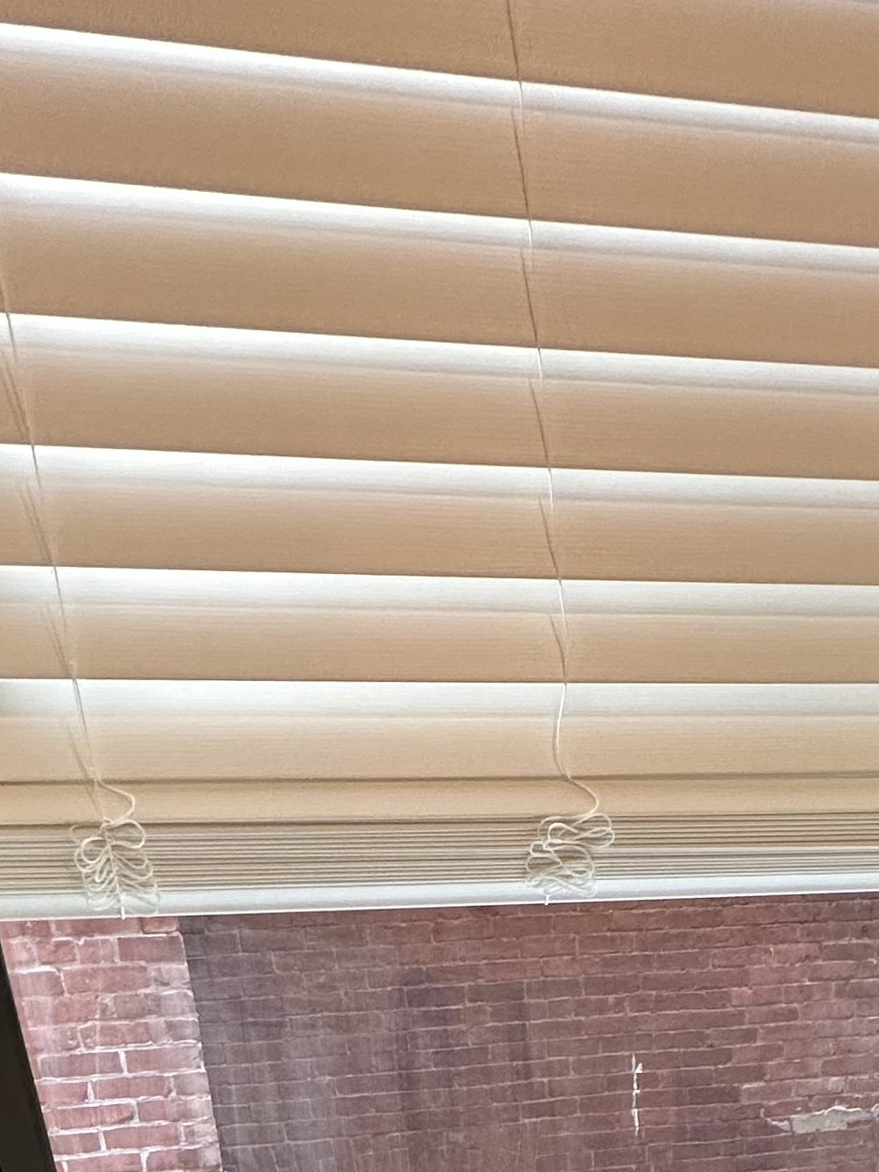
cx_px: 652
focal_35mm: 43
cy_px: 1753
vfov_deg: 28.5
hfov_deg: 33.0
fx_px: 1456
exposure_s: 1/120
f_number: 2.2
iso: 200
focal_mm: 2.22
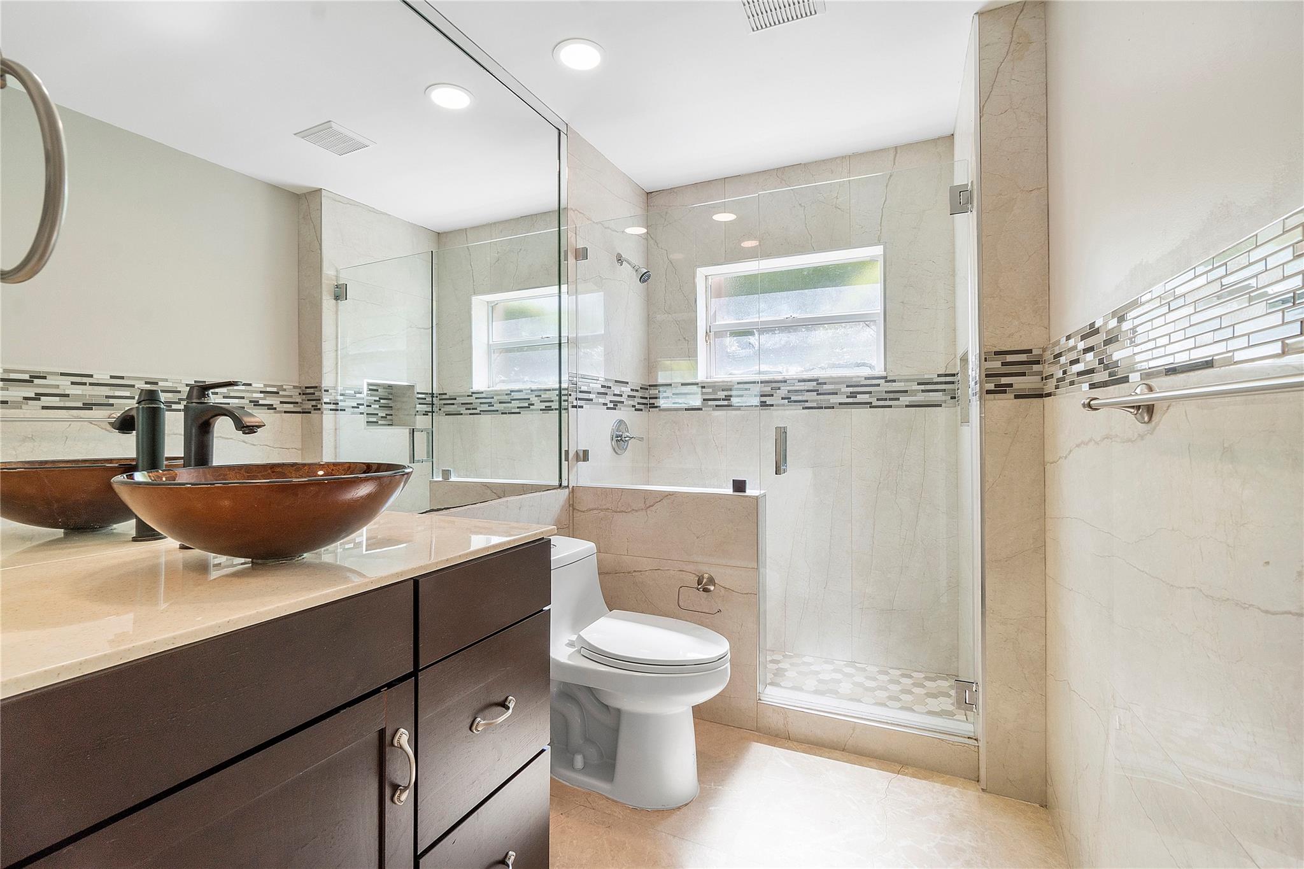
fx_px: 543
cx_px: 652
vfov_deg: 77.3
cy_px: 434
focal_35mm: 15
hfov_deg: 100.4
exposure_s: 1/25
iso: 160
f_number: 11
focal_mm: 10
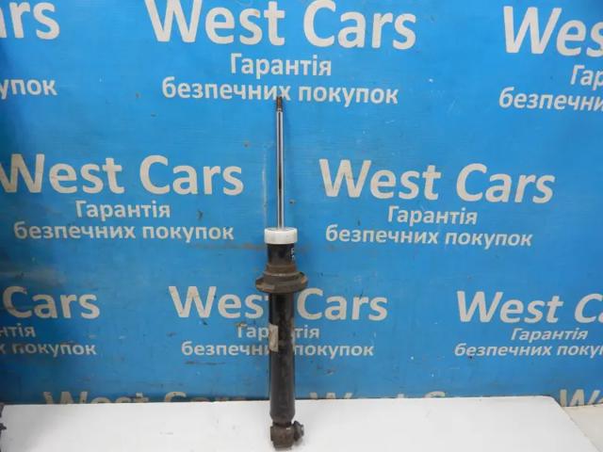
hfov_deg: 73.9
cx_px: 302
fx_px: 401
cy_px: 226
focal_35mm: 23
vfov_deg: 58.9
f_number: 3
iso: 400
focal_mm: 4
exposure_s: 1/60
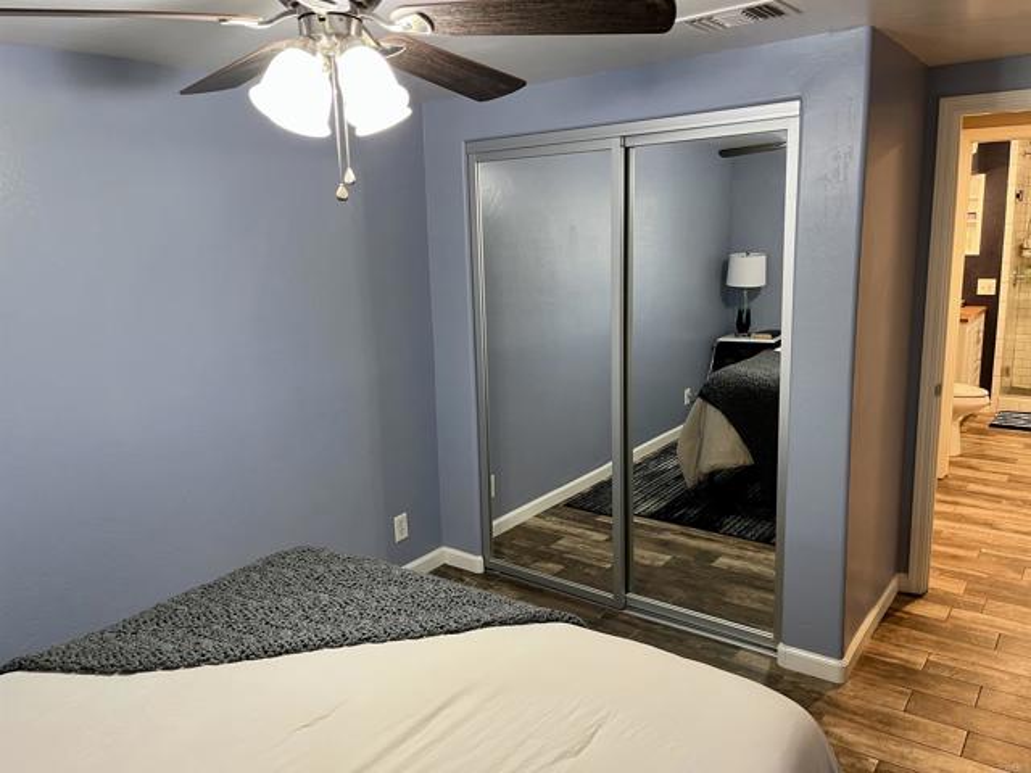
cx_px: 516
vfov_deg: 53.1
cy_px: 386
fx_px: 774
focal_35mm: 26
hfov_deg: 67.3
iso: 250
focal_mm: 5.1
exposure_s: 1/60
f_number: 1.6
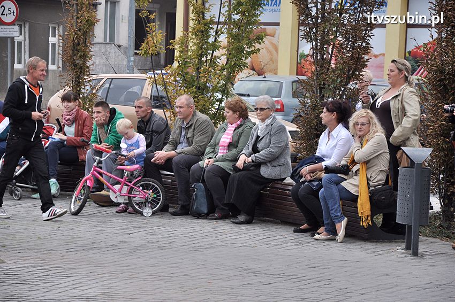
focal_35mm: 158
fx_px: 1989
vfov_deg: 8.7
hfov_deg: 13.1
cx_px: 228
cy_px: 151
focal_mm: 105
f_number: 5.6
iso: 500
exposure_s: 1/500
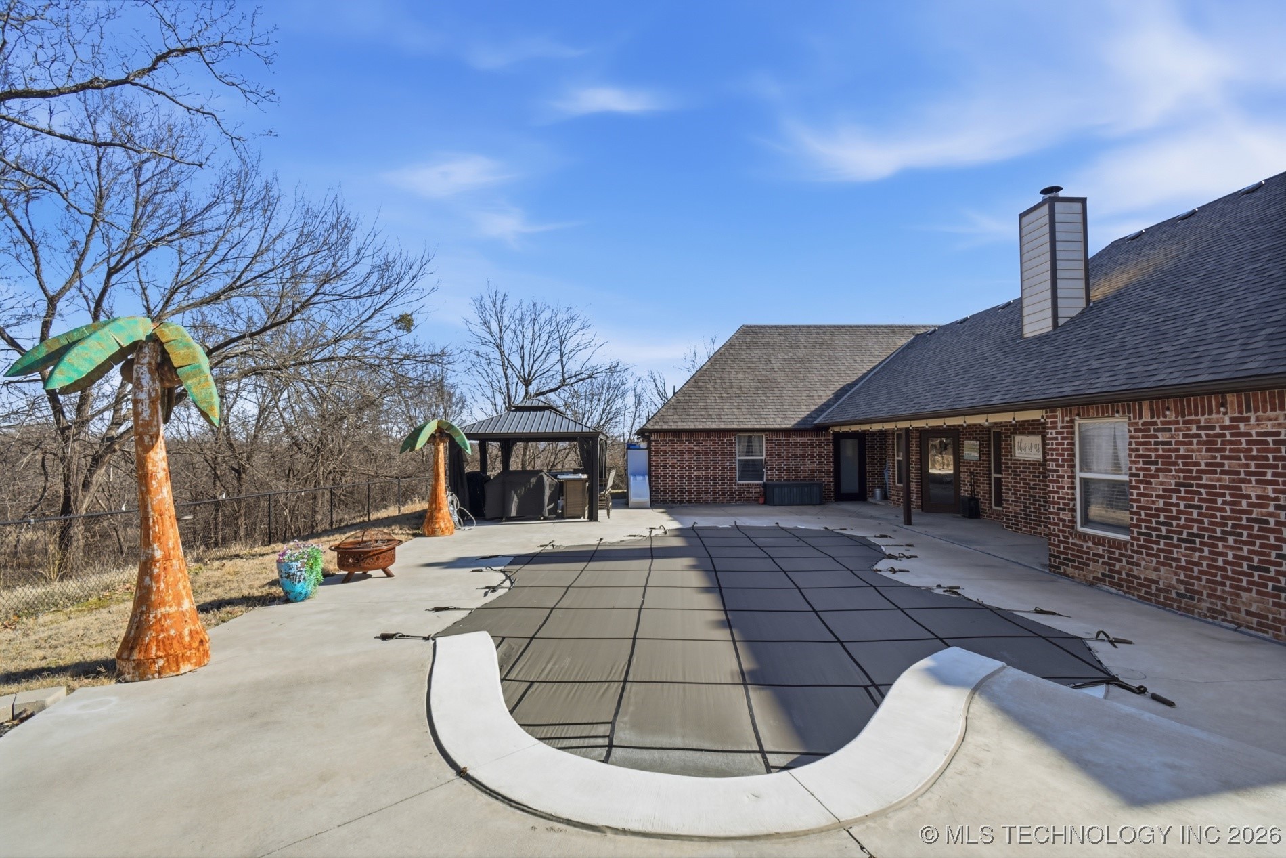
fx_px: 536
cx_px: 643
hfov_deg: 100.4
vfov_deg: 77.3
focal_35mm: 15
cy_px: 429
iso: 250
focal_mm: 10
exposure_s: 1/1600
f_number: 13
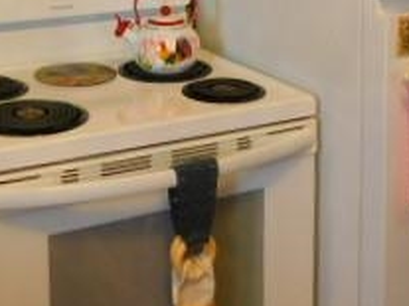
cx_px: 152
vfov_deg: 19.3
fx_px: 838
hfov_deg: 27.3
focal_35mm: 71
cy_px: -81
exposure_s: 1/30
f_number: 3
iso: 140
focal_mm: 4
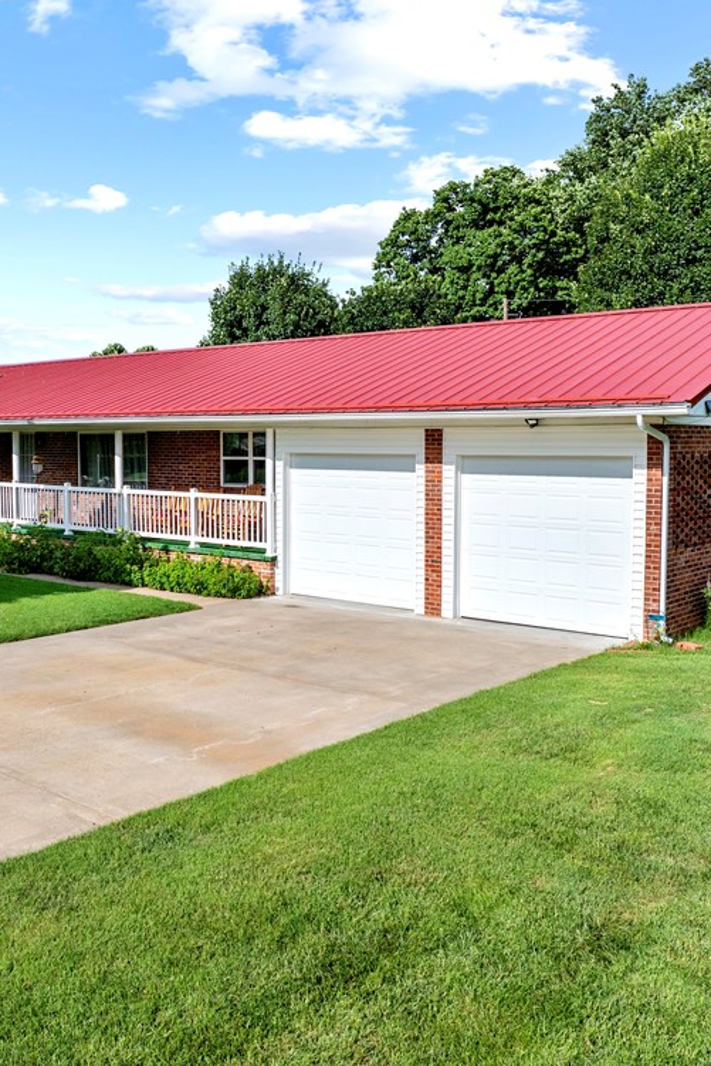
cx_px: 285
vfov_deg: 55.8
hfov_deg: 38.7
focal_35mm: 34
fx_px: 1007
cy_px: 531
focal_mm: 12.29
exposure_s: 1/5000
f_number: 2.8
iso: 120
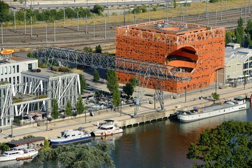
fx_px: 1400
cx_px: 126
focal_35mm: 200
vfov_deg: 6.9
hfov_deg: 10.3
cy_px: 84
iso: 200
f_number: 13
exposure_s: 1/320
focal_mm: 200
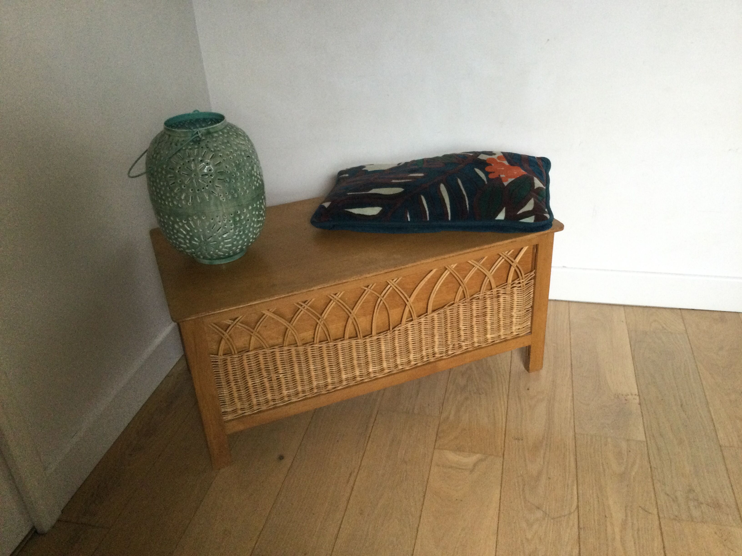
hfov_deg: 58.4
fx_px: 664
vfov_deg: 45.4
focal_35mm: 31
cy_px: 278
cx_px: 371
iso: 160
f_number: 2.4
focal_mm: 3.3
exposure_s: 1/33
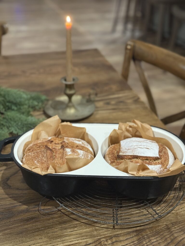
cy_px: 123
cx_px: 92
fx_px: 342
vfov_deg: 39.7
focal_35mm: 48
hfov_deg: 30.3
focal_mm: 6.76
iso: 640
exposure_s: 1/30
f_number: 1.78
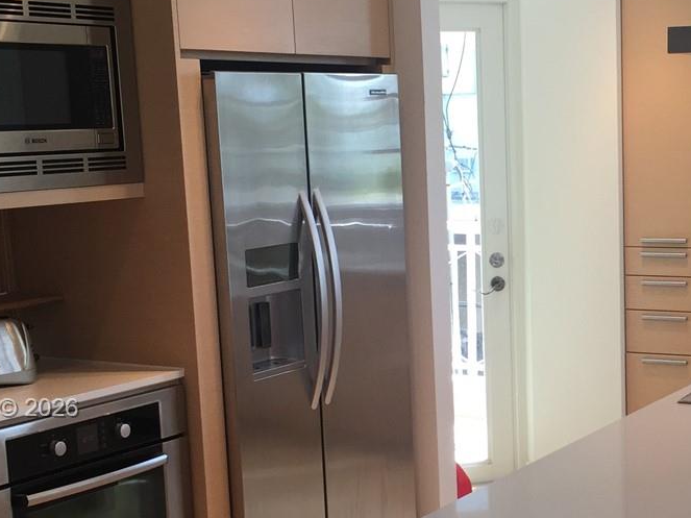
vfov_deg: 20.8
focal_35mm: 70
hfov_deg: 27.0
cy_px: 410
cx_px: 588
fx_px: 1397
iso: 50
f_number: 2.2
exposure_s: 1/120
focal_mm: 4.15
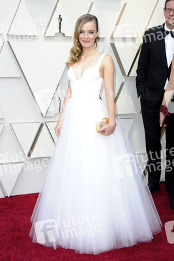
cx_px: 87
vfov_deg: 34.5
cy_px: 130
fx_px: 420
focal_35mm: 58
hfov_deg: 23.4
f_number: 6.3
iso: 800
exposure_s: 1/250
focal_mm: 58
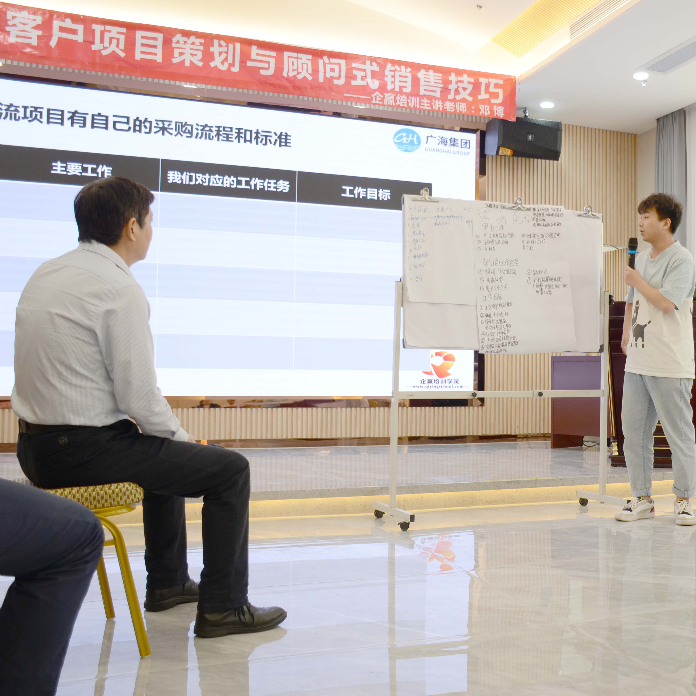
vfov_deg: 42.8
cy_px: 349
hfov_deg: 41.9
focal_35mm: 39
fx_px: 887
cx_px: 499
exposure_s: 1/80
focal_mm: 20
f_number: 4.5
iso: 250
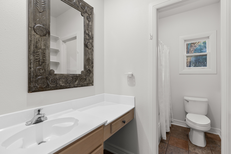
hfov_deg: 96.7
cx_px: 116
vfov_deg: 73.7
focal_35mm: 16
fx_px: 103
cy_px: 77
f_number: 7.1
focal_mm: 16
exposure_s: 1/2.5
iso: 320
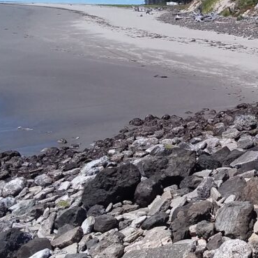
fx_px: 557
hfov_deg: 24.6
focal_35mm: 66
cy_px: 131
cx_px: 274
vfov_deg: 26.1
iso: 50
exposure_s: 1/1922
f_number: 1.9
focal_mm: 2.91
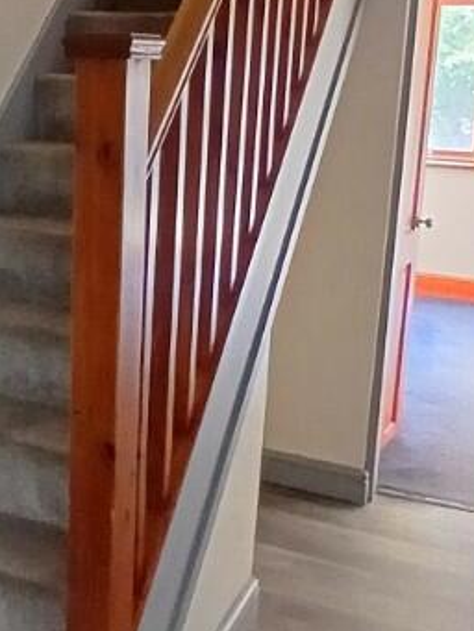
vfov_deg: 37.3
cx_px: 56
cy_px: 254
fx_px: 931
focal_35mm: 51
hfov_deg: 27.6
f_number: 2.2
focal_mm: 1.4
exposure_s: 1/25
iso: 800
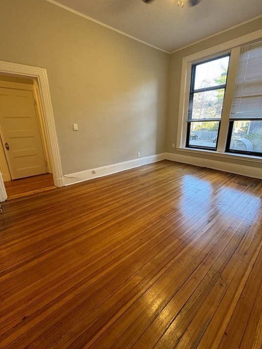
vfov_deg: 98.1
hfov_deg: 81.8
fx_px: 151
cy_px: 166
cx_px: 133
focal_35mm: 15
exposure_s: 1/60
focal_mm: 2.22
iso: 200
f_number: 2.2
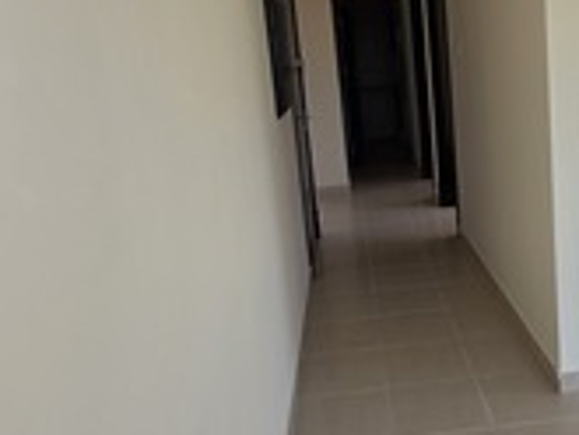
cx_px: 398
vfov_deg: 39.5
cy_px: 167
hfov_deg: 50.2
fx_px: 603
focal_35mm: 36
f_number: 1.9
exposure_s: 1/100
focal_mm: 2.2
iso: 32
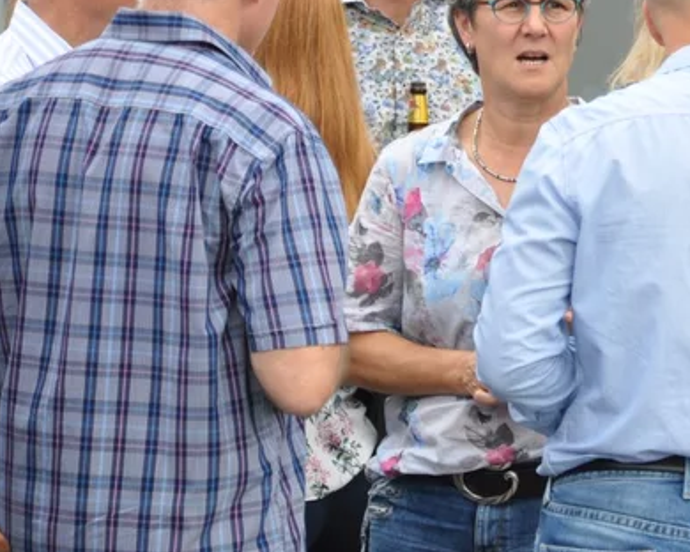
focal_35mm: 384
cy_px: 42
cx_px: 810
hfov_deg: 5.0
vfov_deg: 4.0
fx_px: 7846
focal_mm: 105
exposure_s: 1/125
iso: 250
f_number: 6.3
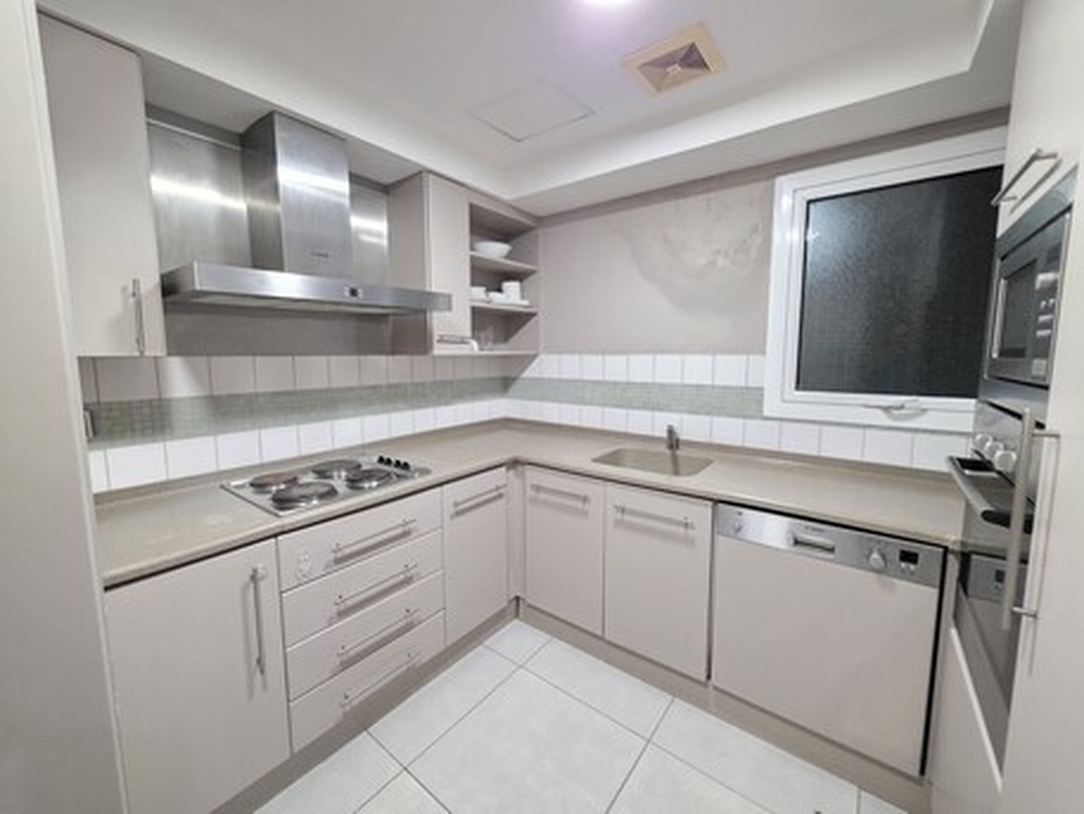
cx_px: 542
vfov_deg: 89.9
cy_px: 407
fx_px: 407
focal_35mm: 13
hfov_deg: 106.2
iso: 640
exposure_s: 1/50
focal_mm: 2.2
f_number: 1.9
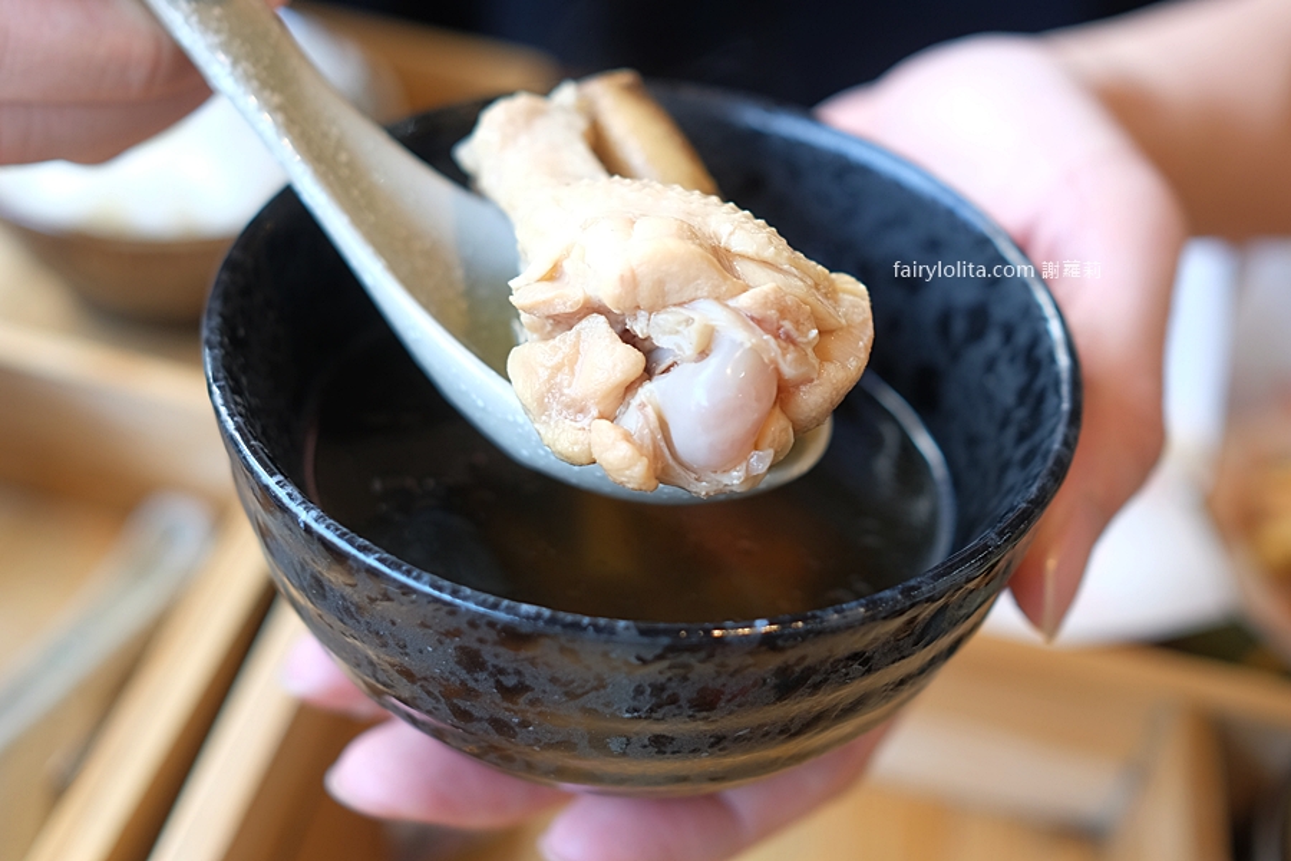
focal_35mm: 35
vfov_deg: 37.9
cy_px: 430
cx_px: 646
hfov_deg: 54.4
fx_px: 1255
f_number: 2.5
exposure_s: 1/58
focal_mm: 23
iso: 250
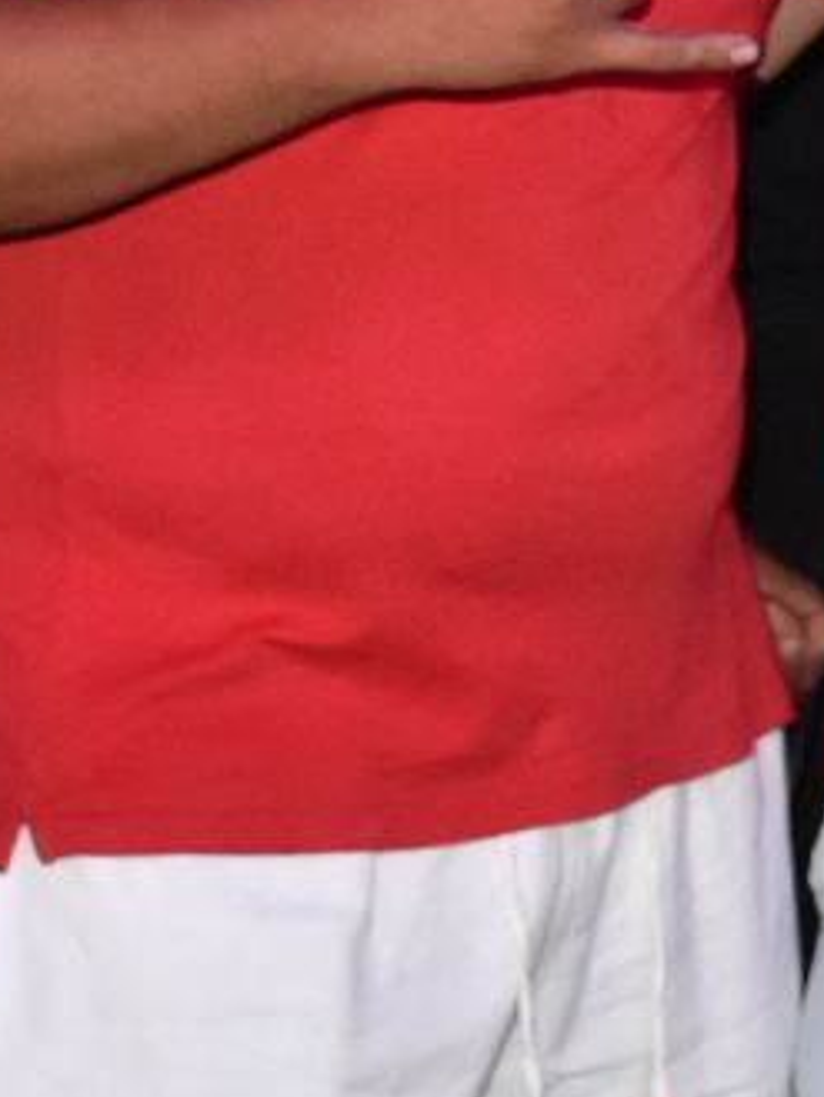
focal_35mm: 142
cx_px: 1858
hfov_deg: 9.5
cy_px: 150
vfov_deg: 13.8
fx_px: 4504
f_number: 5.6
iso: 1600
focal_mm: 20
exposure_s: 1/100
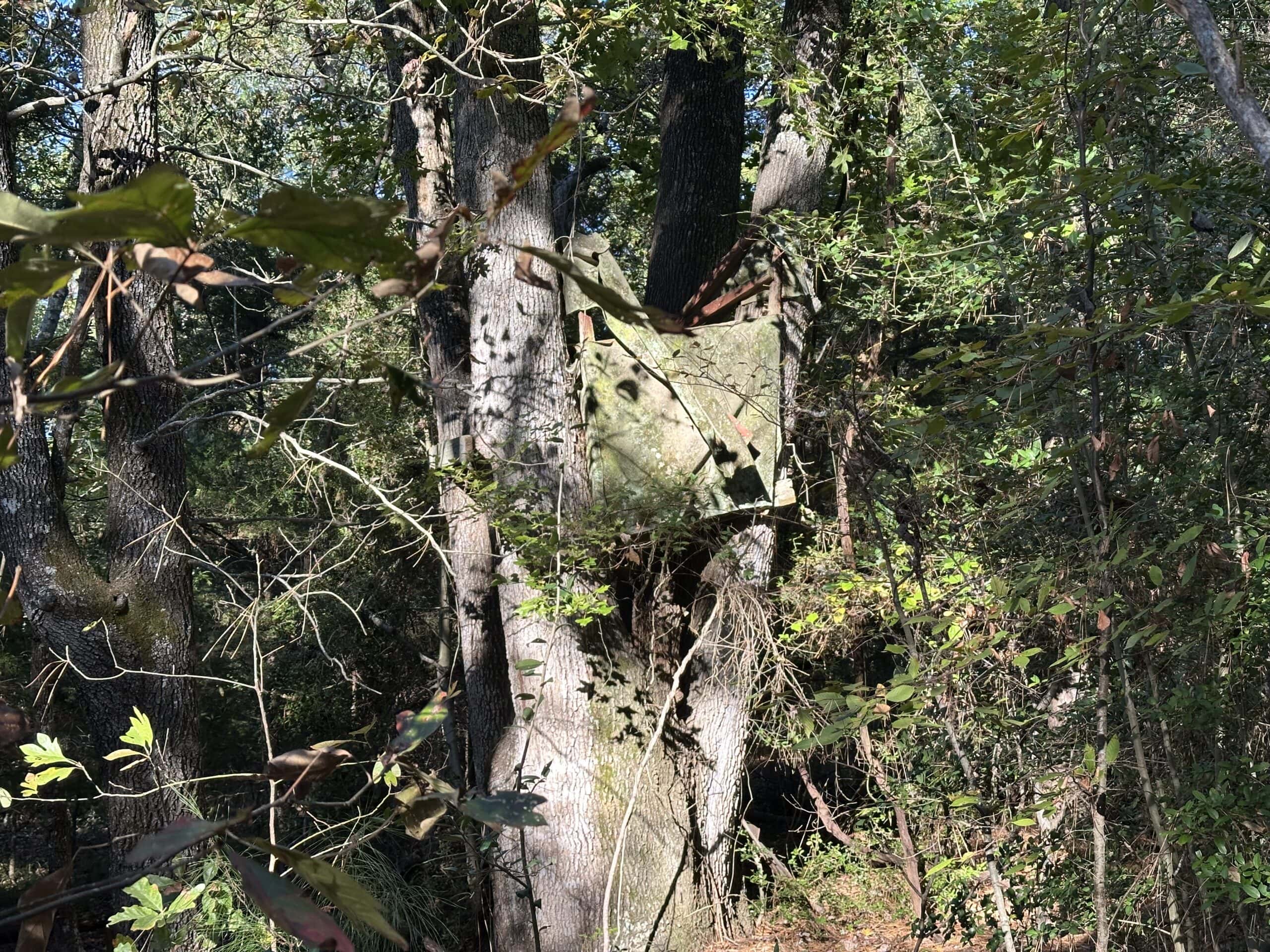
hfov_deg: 39.7
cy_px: 476
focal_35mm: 48
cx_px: 635
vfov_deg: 30.3
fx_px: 1761
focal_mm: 6.86
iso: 64
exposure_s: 1/311
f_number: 1.78
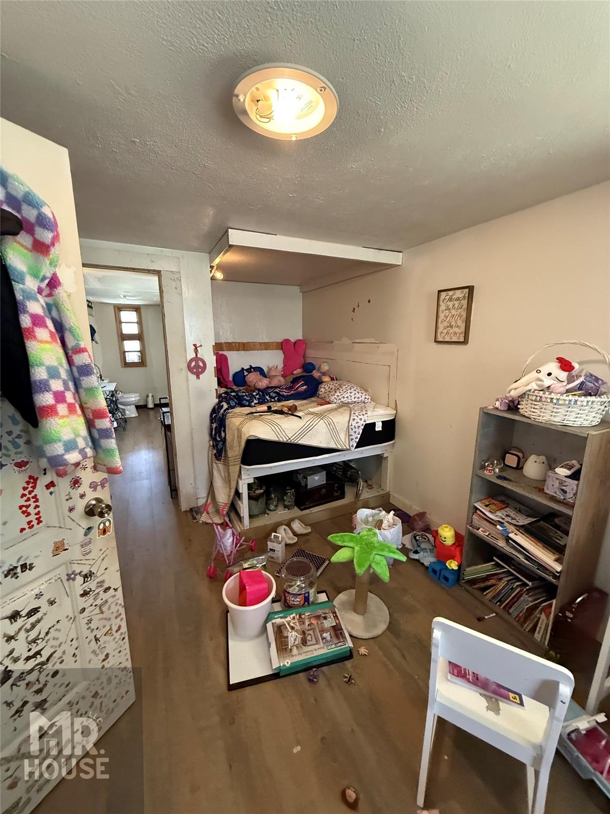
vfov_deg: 102.1
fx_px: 329
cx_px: 305
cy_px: 407
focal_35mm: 14
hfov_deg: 85.7
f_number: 2.2
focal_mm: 2.22
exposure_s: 1/60
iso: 800
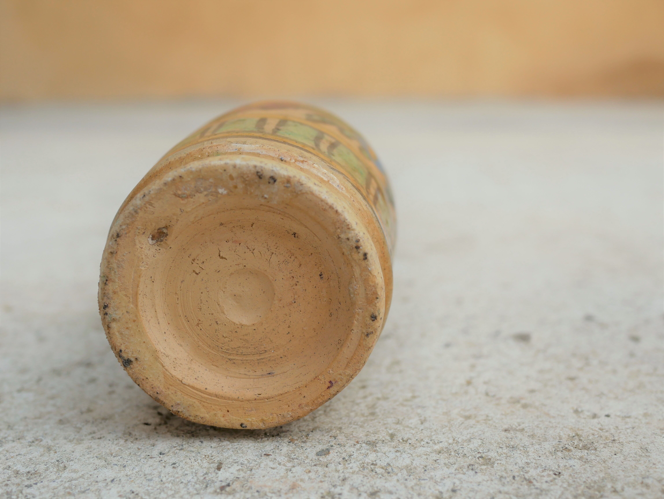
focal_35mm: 40
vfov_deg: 36.0
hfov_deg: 46.8
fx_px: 768
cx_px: 332
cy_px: 250
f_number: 3.5
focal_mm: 20
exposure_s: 1/500
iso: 200
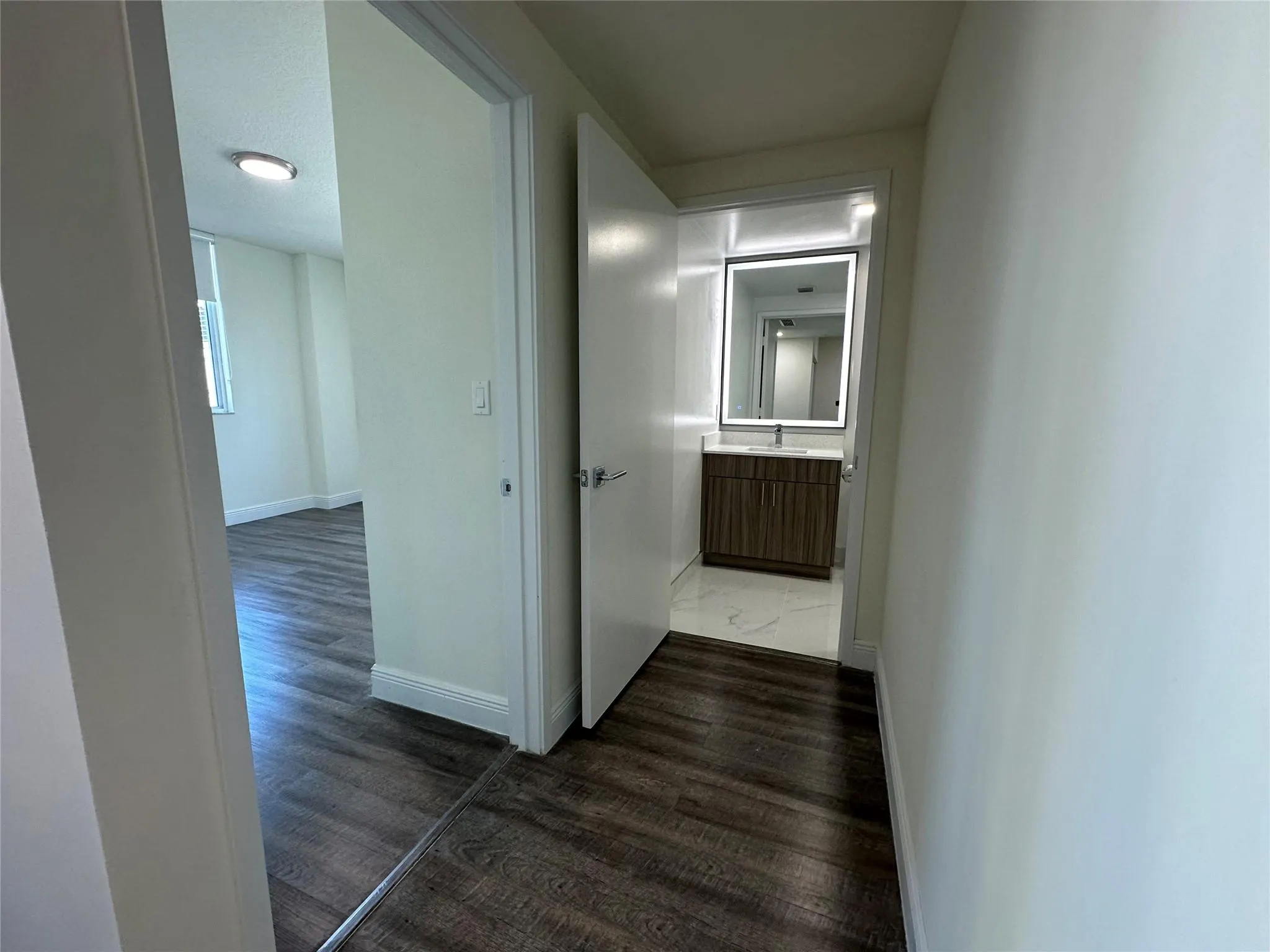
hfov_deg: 102.1
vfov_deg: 85.7
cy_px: 476
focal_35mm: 14
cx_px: 635
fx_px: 514
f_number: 2.2
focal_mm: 2.22
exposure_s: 1/120
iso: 160
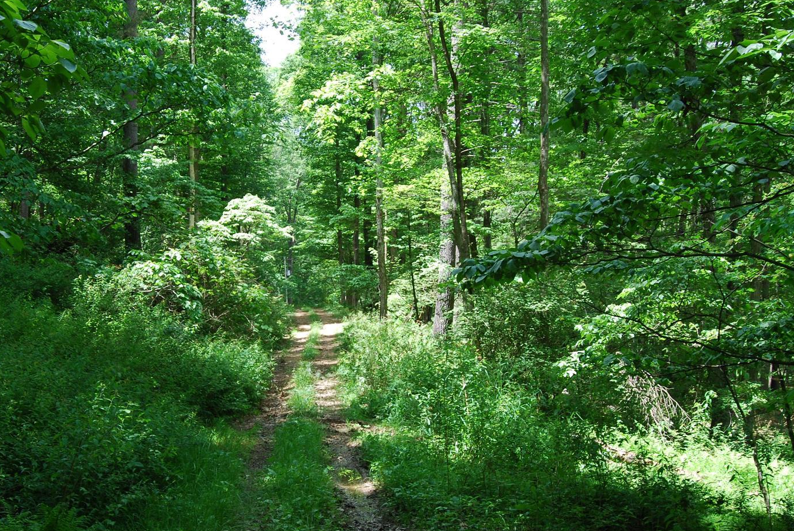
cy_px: 305
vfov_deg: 27.6
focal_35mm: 49
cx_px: 309
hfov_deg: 40.1
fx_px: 1082
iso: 200
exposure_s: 1/60
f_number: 8
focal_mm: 22
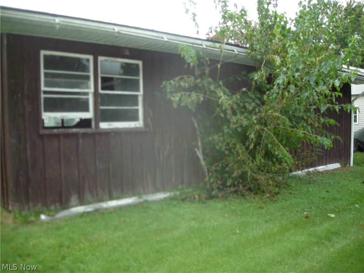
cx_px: 182
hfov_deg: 52.6
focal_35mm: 35
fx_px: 368
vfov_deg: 40.7
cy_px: 136
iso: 328
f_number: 2.8
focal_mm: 5.7
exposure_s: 1/30
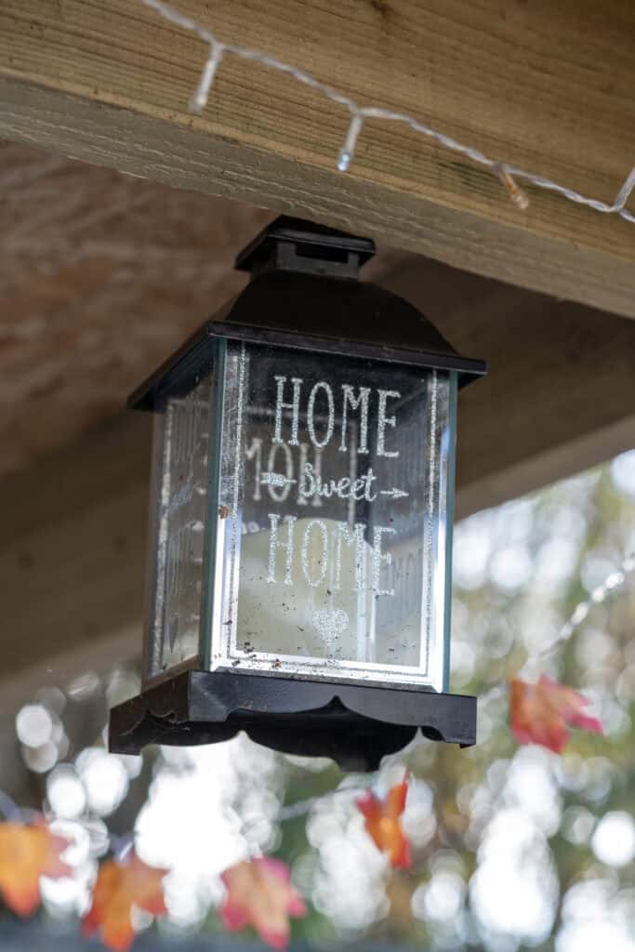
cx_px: 318
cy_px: 476
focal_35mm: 84
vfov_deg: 24.2
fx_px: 2222
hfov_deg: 16.3
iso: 125
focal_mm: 56
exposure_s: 1/100
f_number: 3.6
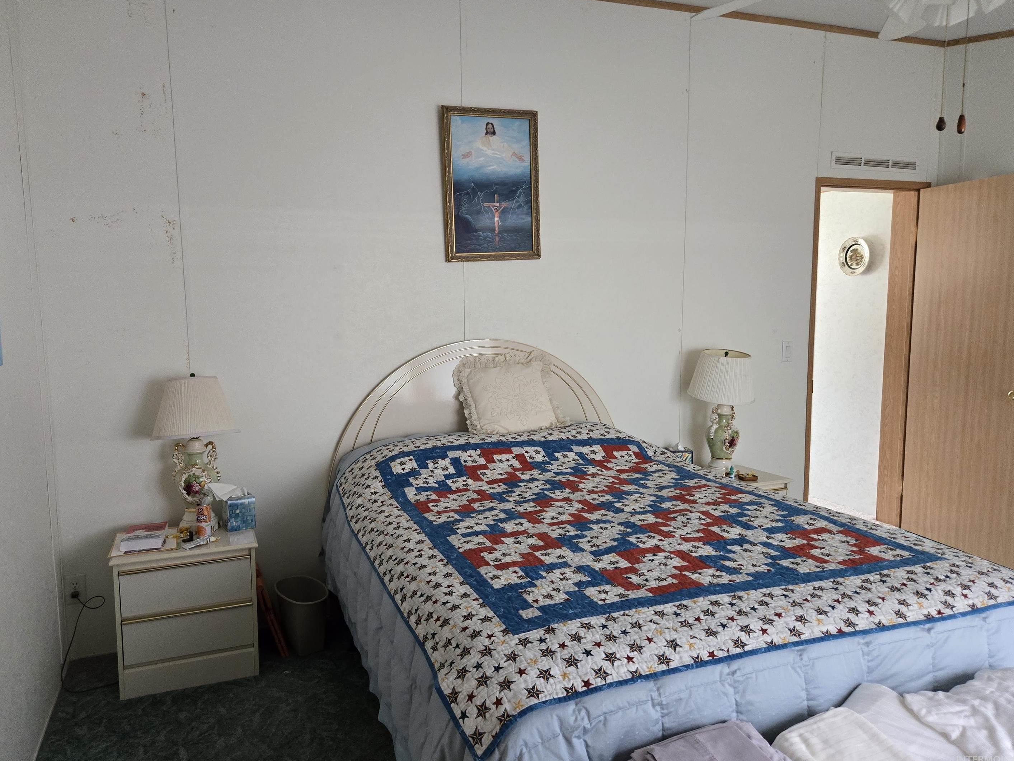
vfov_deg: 54.9
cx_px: 488
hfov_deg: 69.4
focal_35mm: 25
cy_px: 383
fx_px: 732
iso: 800
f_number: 1.8
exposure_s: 1/120
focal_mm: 5.4
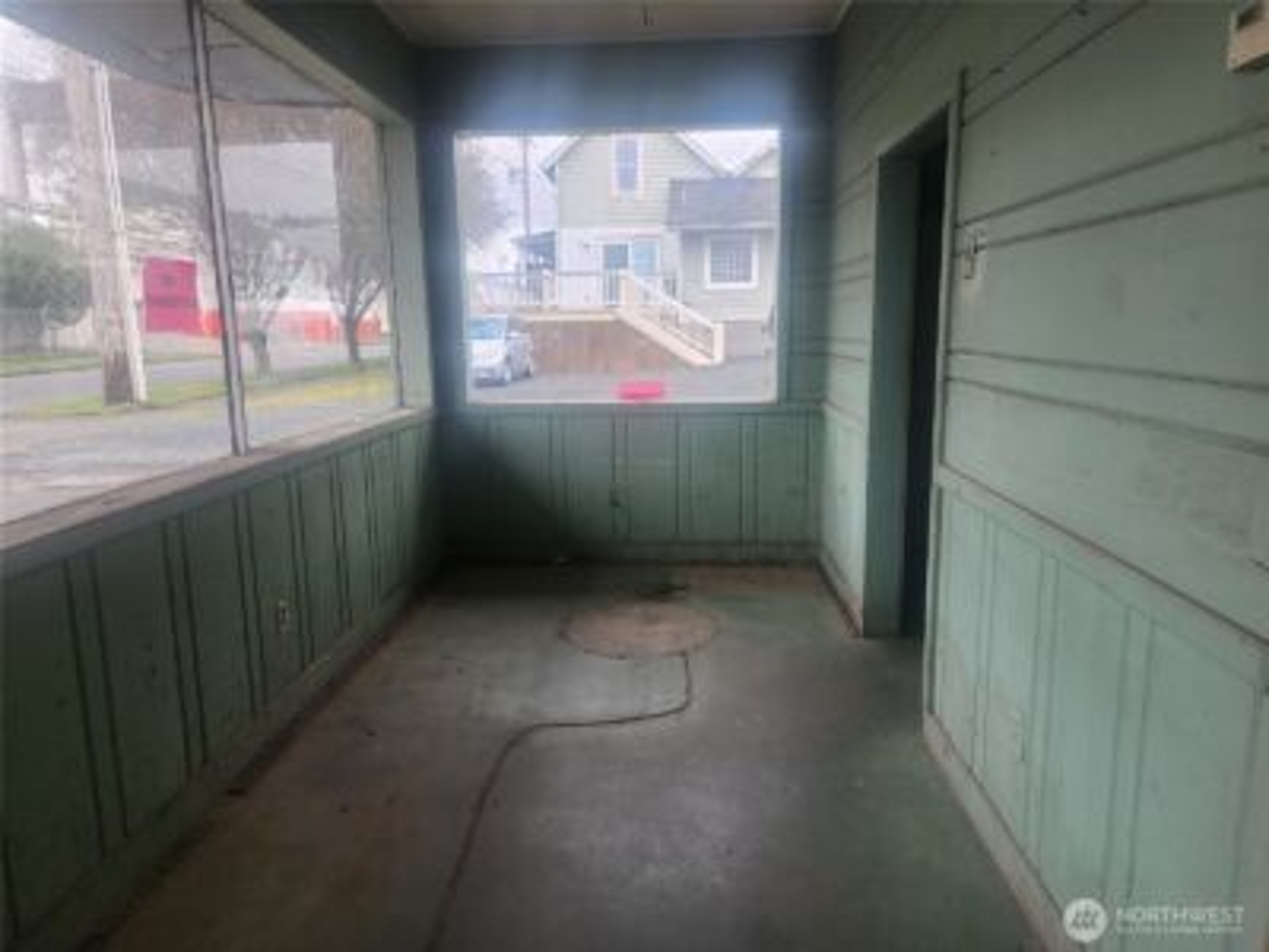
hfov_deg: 73.9
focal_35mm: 23
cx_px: 634
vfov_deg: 58.9
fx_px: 843
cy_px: 476
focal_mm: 6.4
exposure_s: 1/180
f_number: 1.8
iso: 50
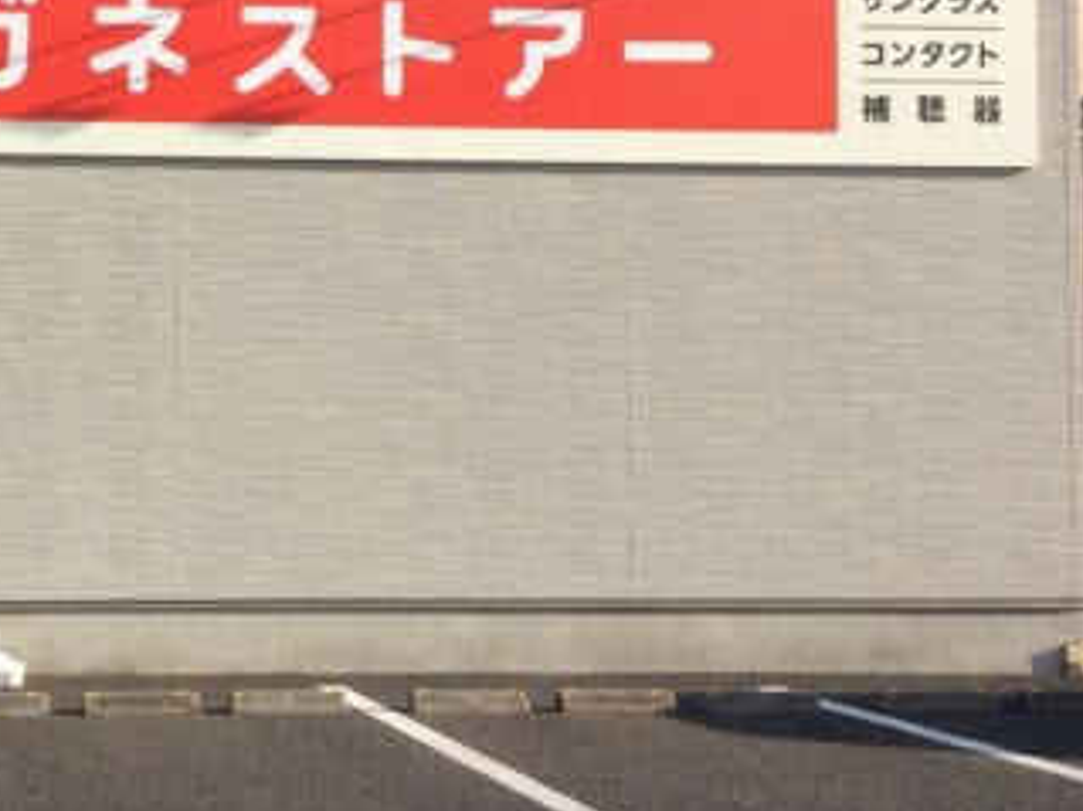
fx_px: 2408
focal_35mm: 77
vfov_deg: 19.1
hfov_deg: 24.4
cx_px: 54
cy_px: 282
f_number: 2.4
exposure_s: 1/1217
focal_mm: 3.3
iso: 32
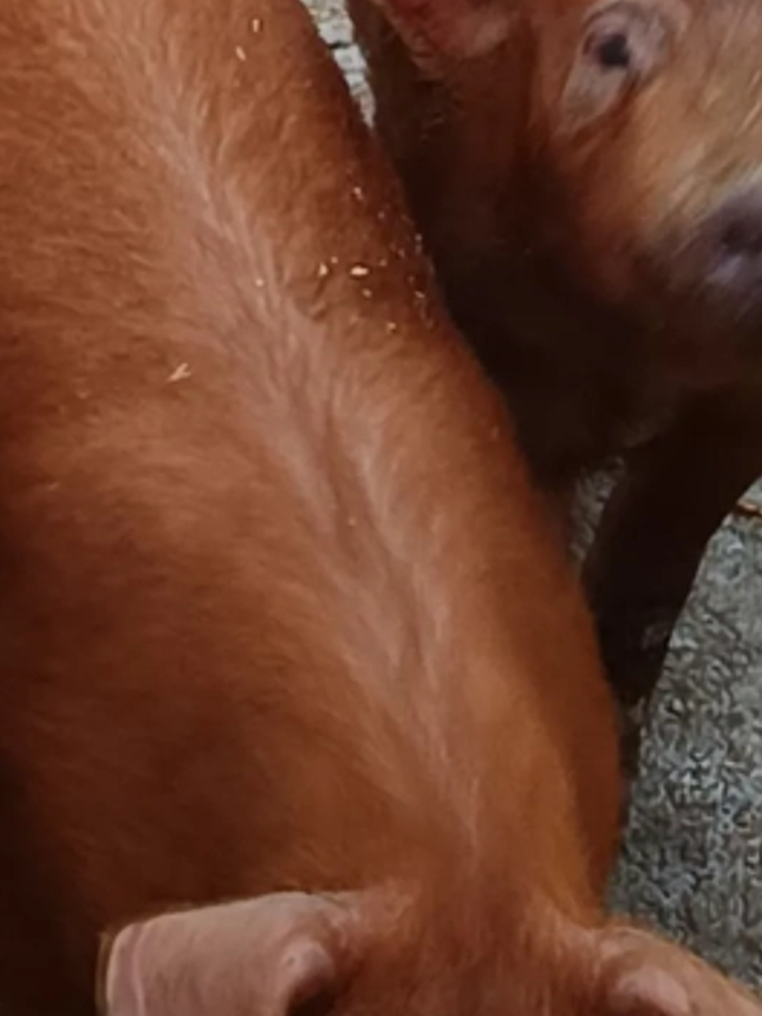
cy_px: -514
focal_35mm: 91
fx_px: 2671
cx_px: -113
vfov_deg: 18.9
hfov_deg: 15.7
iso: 94
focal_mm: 5.31
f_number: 1.7
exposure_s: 1/50
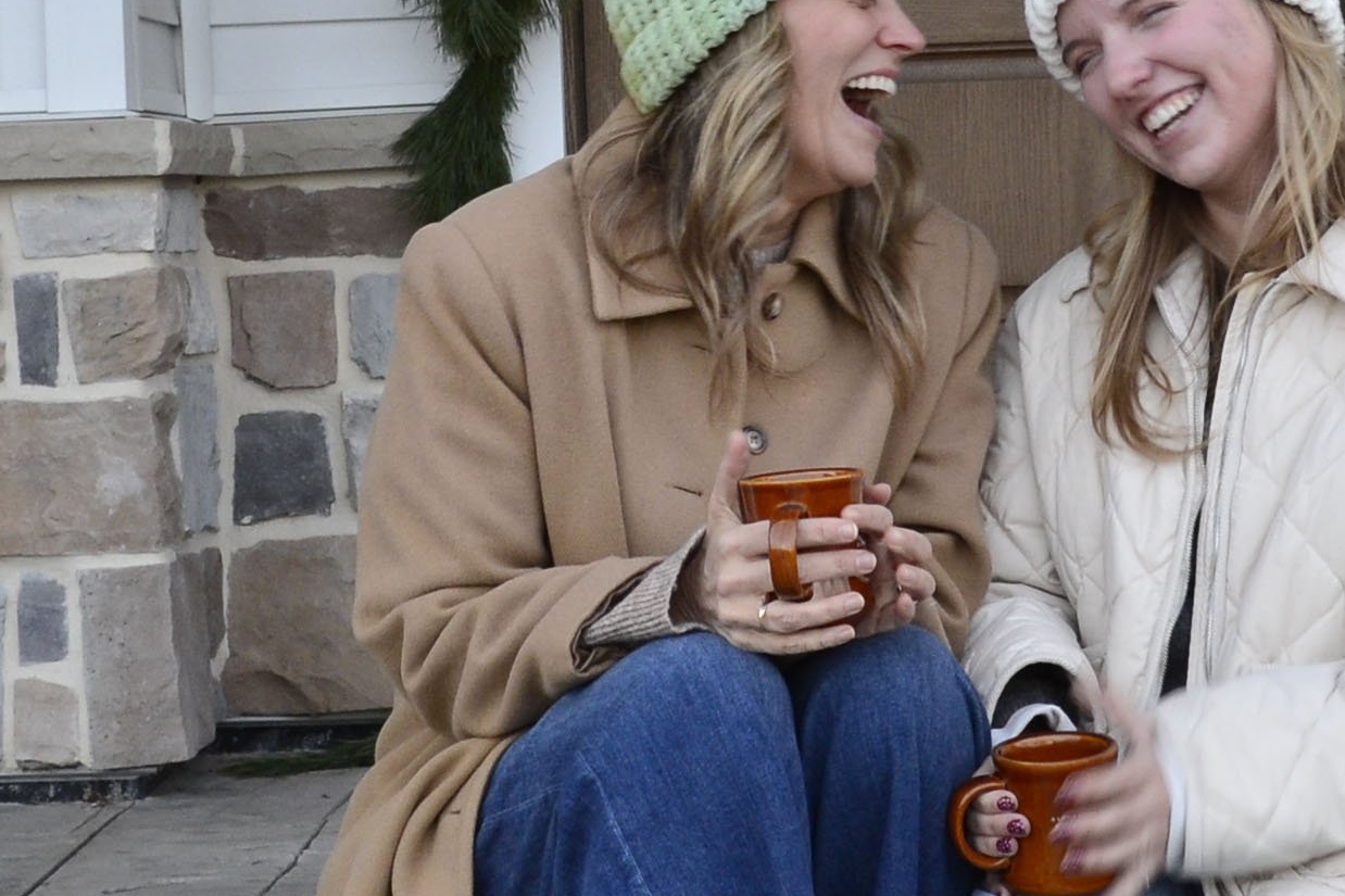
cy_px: 143
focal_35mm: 134
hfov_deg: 15.3
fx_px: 5005
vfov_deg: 10.2
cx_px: 669
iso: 400
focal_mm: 24
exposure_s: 1/50
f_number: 5.6
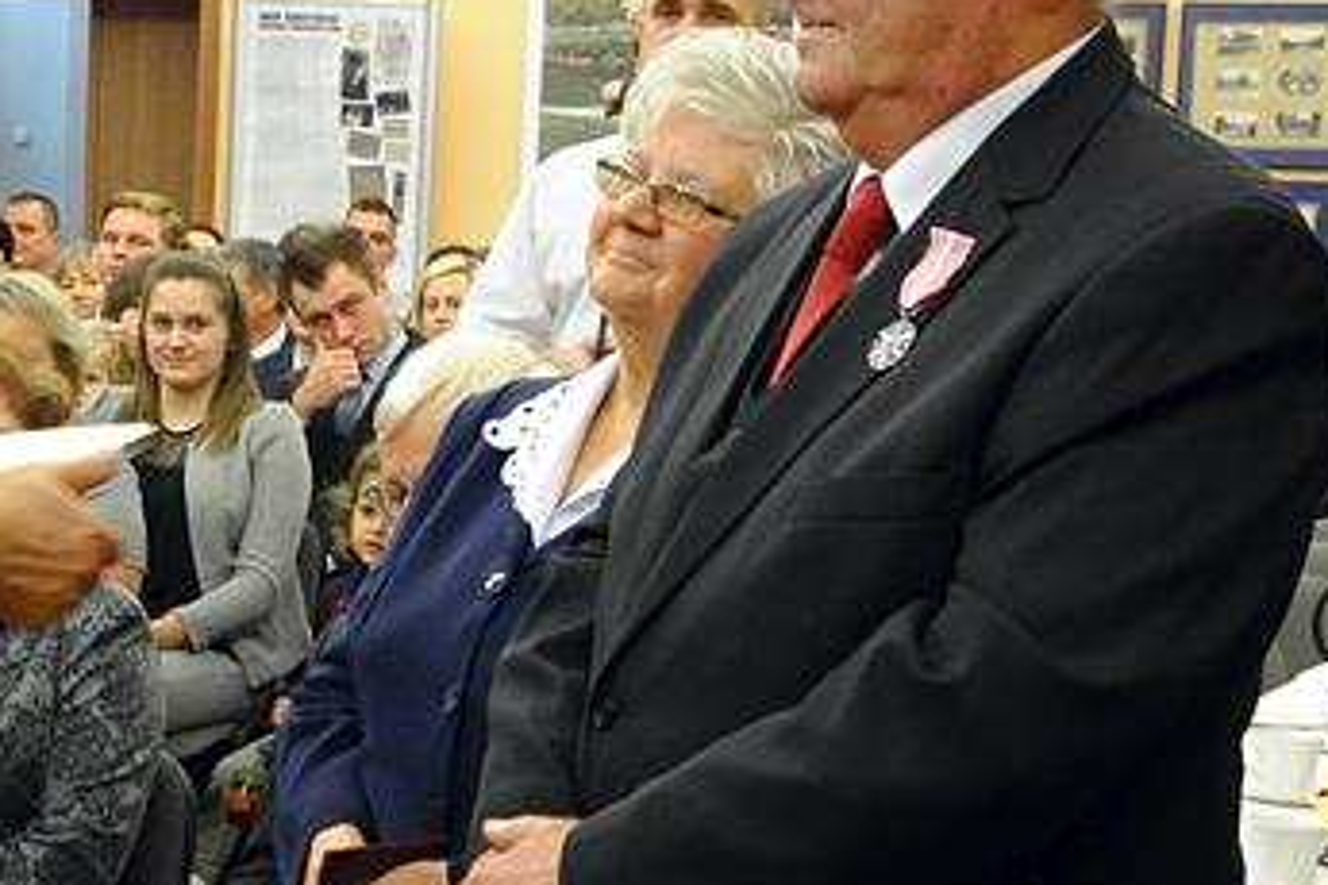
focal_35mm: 96
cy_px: 583
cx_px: 216
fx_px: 3541
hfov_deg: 20.9
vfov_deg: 14.2
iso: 2500
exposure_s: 1/80
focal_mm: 26
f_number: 5.6
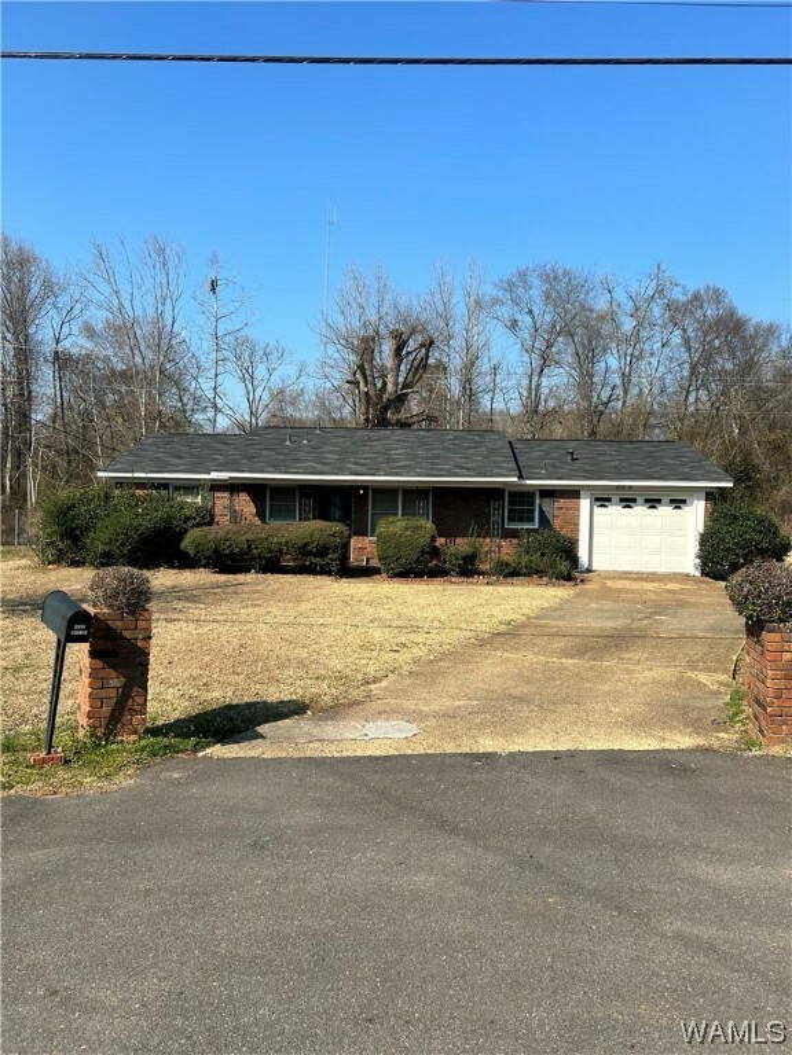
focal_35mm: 26
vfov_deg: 67.3
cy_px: 528
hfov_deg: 53.1
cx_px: 396
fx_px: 793
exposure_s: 1/3165
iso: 50
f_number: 1.5
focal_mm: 5.7
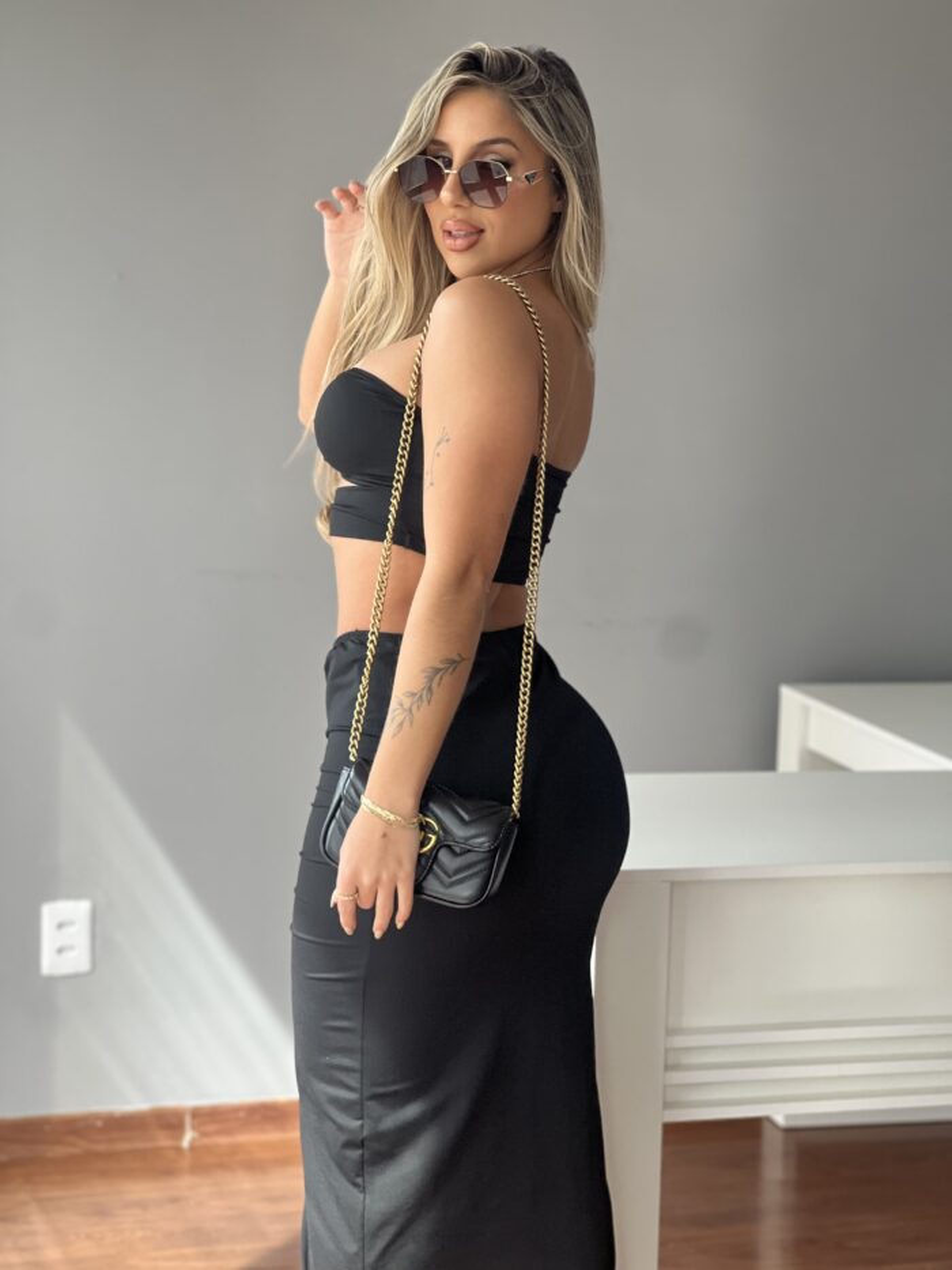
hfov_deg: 19.1
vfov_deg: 25.3
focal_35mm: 77
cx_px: 476
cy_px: 635
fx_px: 2823
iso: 125
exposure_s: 1/121
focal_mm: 9
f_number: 2.8
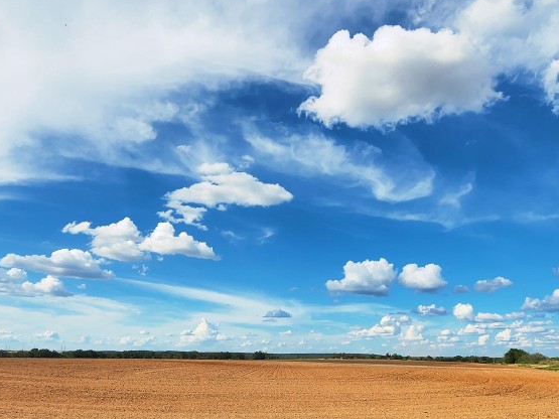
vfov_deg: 55.1
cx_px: 301
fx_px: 387
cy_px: 292
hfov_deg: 71.5
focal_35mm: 24
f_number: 2.2
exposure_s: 1/3333
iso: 50
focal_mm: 2.2
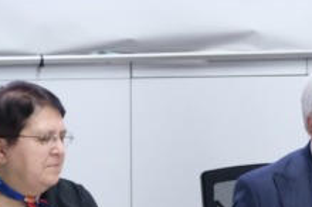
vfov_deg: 4.4
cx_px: 355
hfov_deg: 6.6
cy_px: 41
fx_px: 2674
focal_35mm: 309
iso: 4000
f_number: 2.8
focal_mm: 48.5
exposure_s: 1/100
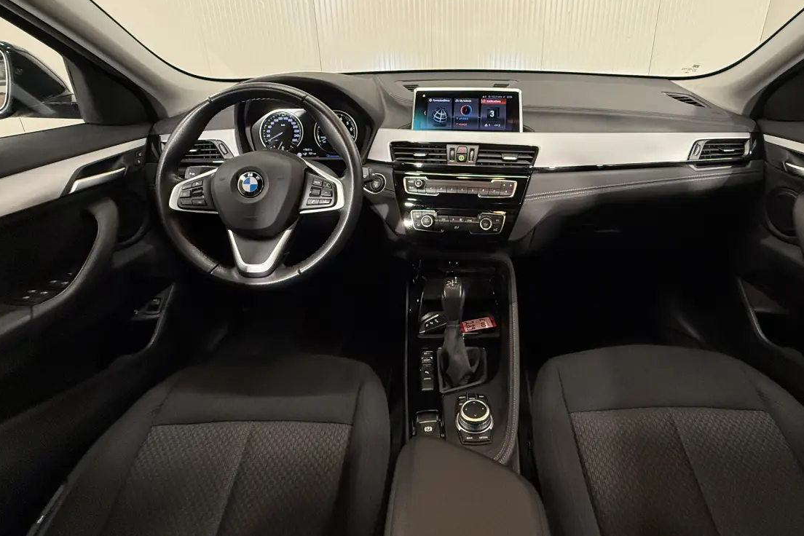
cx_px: 460
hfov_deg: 86.4
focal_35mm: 19
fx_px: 424
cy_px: 188
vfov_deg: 63.3
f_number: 2.2
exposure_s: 1/50
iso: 320
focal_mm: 2.22
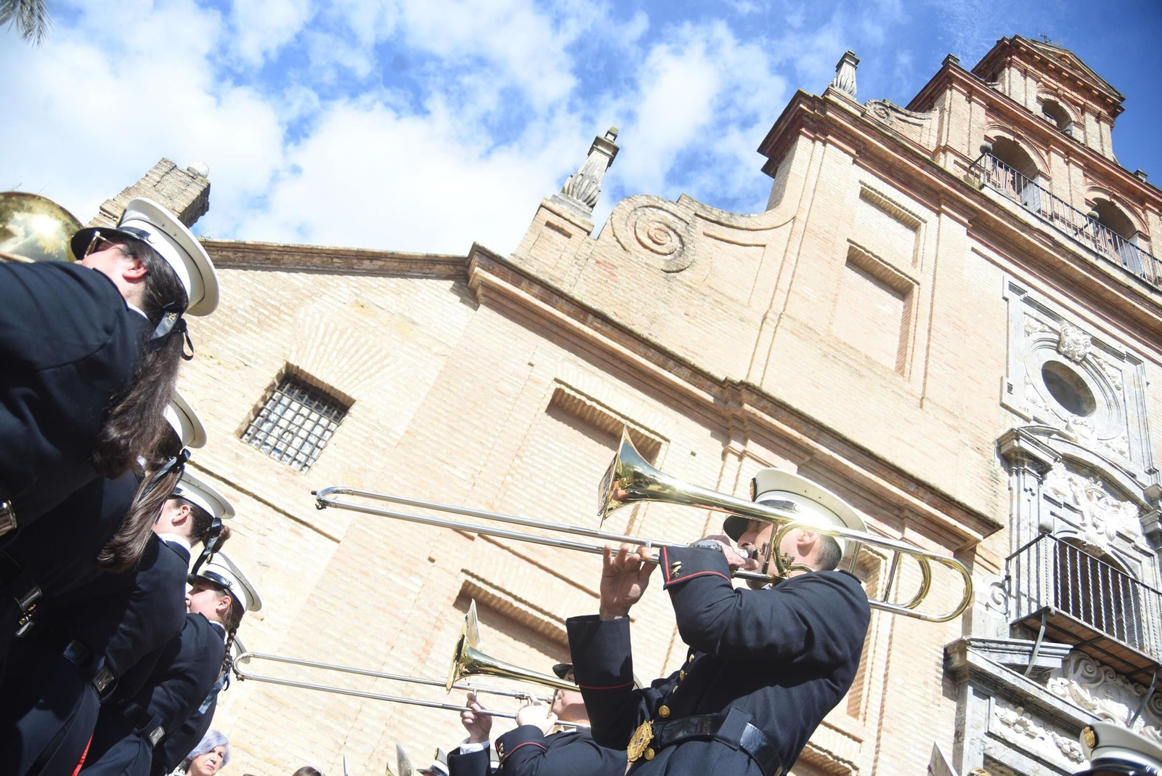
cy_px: 388
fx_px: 936
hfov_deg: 63.6
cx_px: 581
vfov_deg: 45.0
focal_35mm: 29
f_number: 5
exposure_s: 1/400
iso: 100
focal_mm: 29
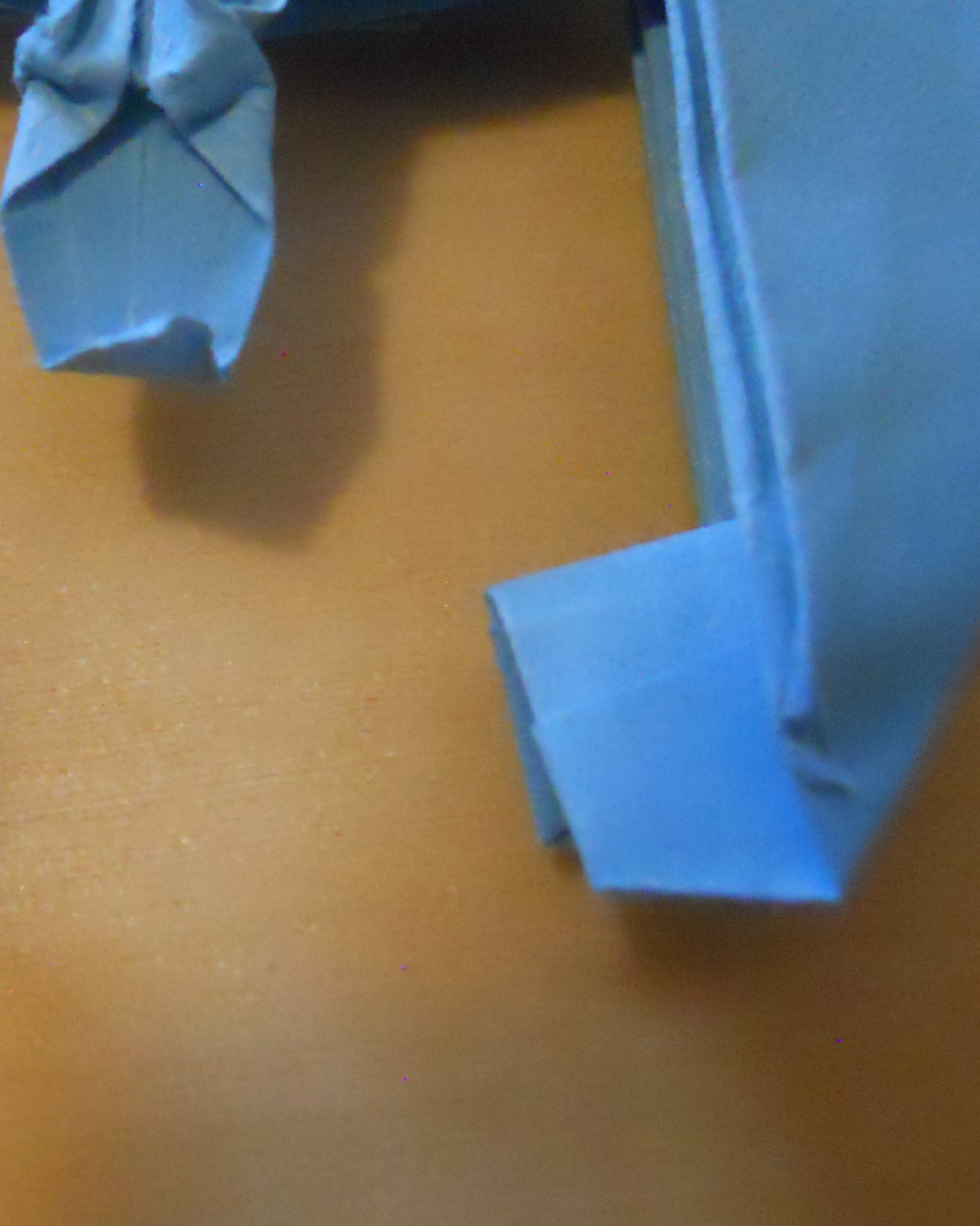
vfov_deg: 28.8
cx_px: -2
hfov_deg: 22.6
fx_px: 2357
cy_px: 348
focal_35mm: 65
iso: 800
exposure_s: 1/40
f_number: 2.7
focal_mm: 5
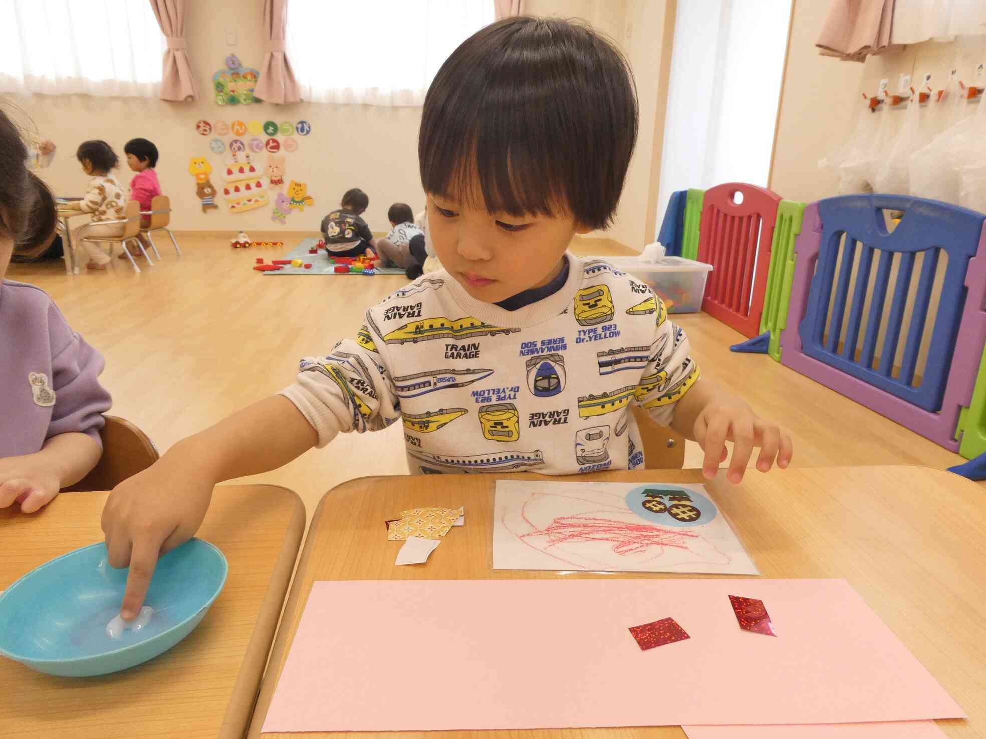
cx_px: 493
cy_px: 370
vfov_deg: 56.8
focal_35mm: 24
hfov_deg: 71.6
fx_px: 684
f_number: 3.3
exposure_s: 1/60
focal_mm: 4.3
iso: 250
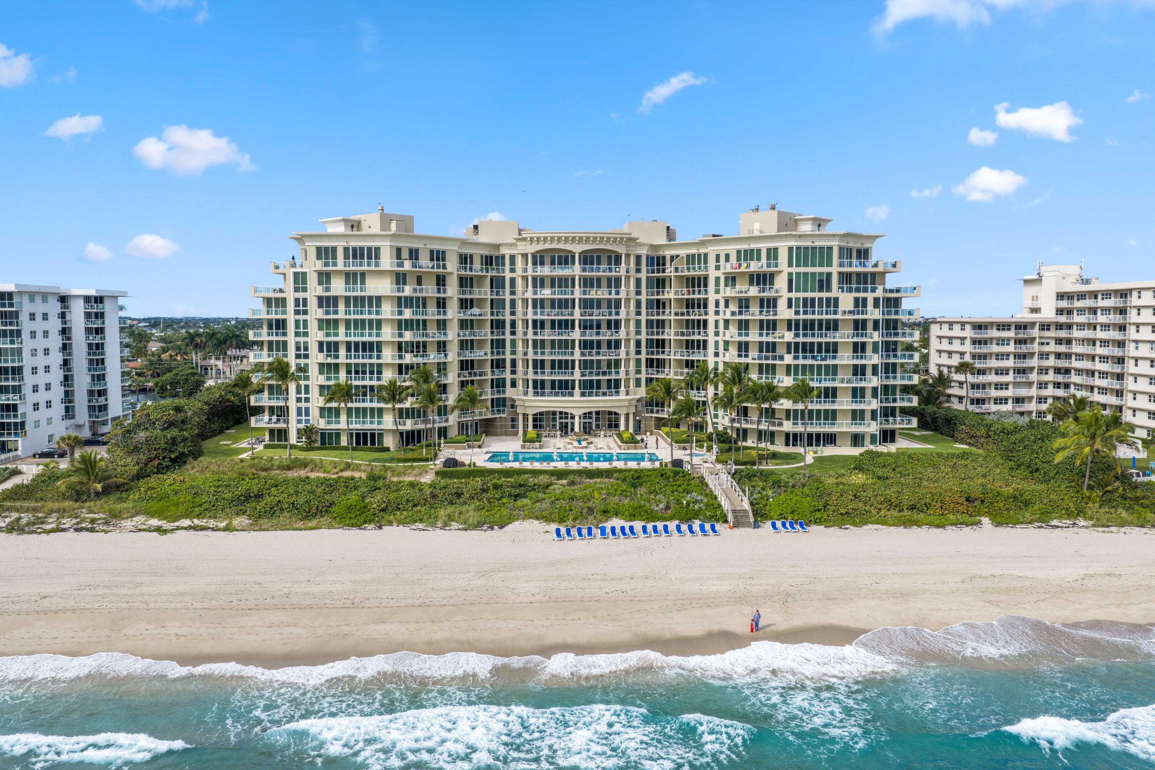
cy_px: 385
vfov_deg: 46.4
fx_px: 898
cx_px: 578
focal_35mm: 28
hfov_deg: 65.5
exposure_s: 1/320
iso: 100
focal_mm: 14.45
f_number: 5
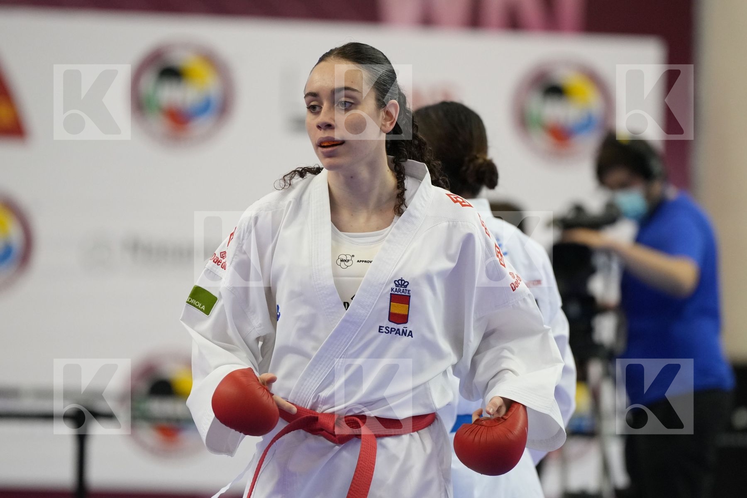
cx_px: 374
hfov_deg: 6.9
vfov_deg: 4.6
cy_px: 249
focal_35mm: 300
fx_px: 6225
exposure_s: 1/1000
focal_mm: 200
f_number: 2.8
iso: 2500
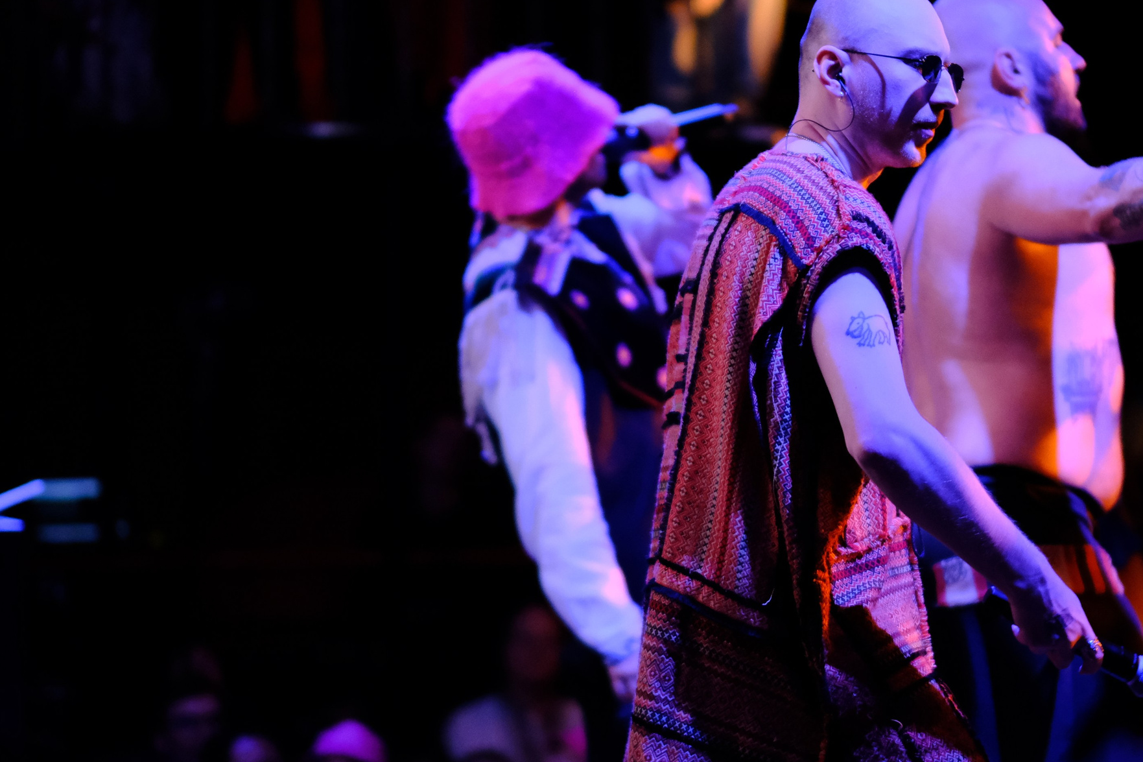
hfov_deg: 16.8
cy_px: 439
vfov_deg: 11.2
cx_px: 679
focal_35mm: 122
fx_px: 3873
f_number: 1.2
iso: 3200
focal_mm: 56
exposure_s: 1/800
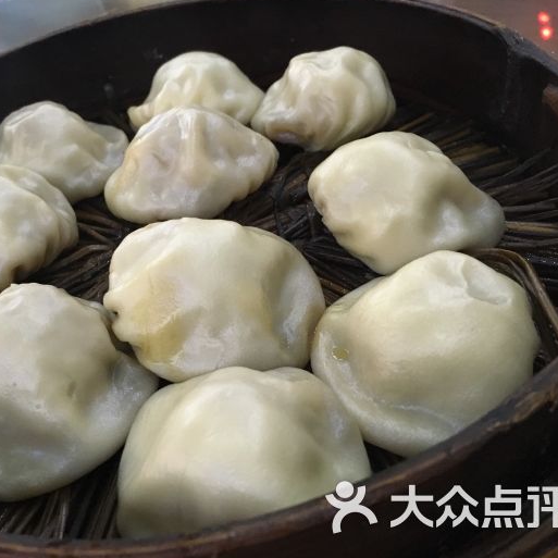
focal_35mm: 35
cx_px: 218
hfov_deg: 46.9
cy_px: 278
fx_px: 638
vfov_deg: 47.2
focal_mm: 4.15
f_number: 2.2
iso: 200
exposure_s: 1/25
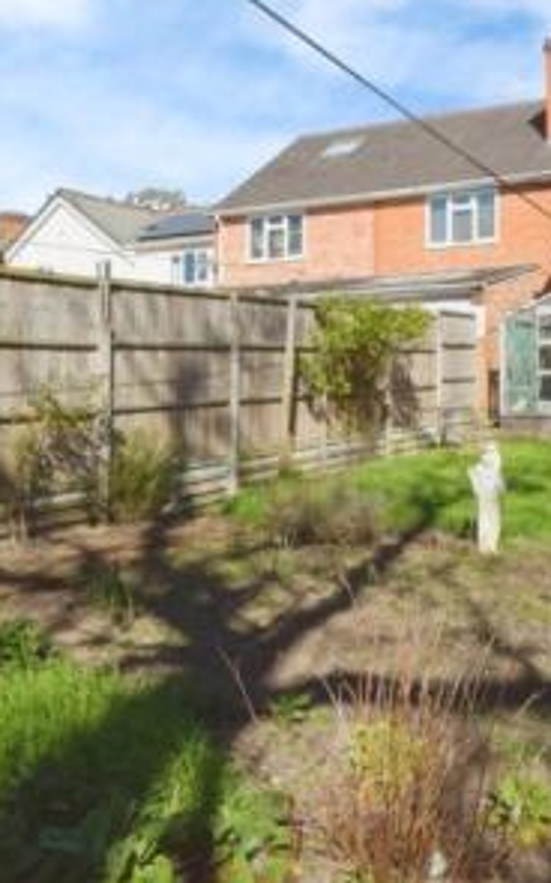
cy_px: 343
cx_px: 397
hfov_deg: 36.5
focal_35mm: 34
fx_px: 818
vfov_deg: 56.2
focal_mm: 10
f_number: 18
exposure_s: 1/500
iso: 1000
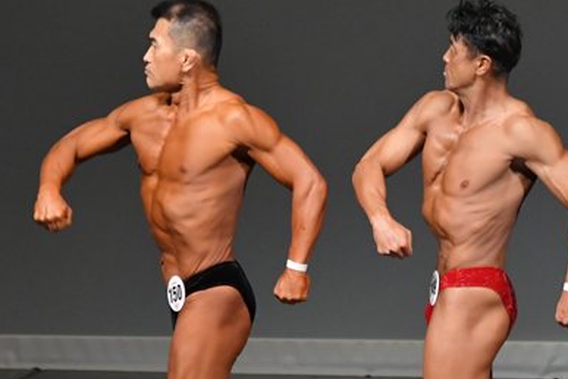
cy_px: 319
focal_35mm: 691
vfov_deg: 2.0
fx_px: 10902
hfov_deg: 3.0
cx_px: 441
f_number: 5.6
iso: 4000
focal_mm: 230
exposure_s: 1/400
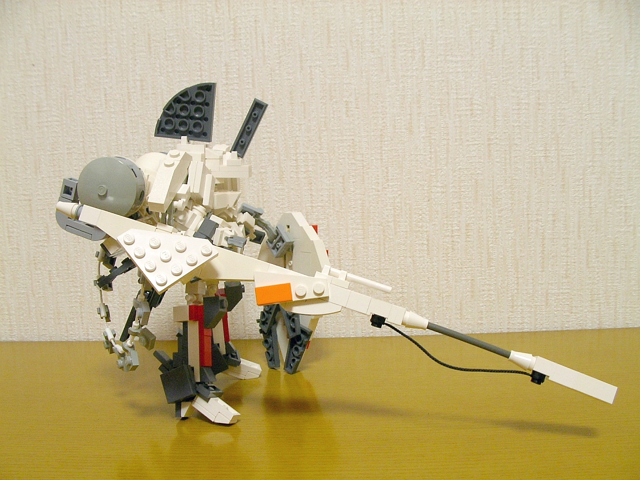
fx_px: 703
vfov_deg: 37.7
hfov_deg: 49.0
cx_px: 320
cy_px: 240
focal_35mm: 38
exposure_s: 1/11.2
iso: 100
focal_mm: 5.8
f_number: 3.5
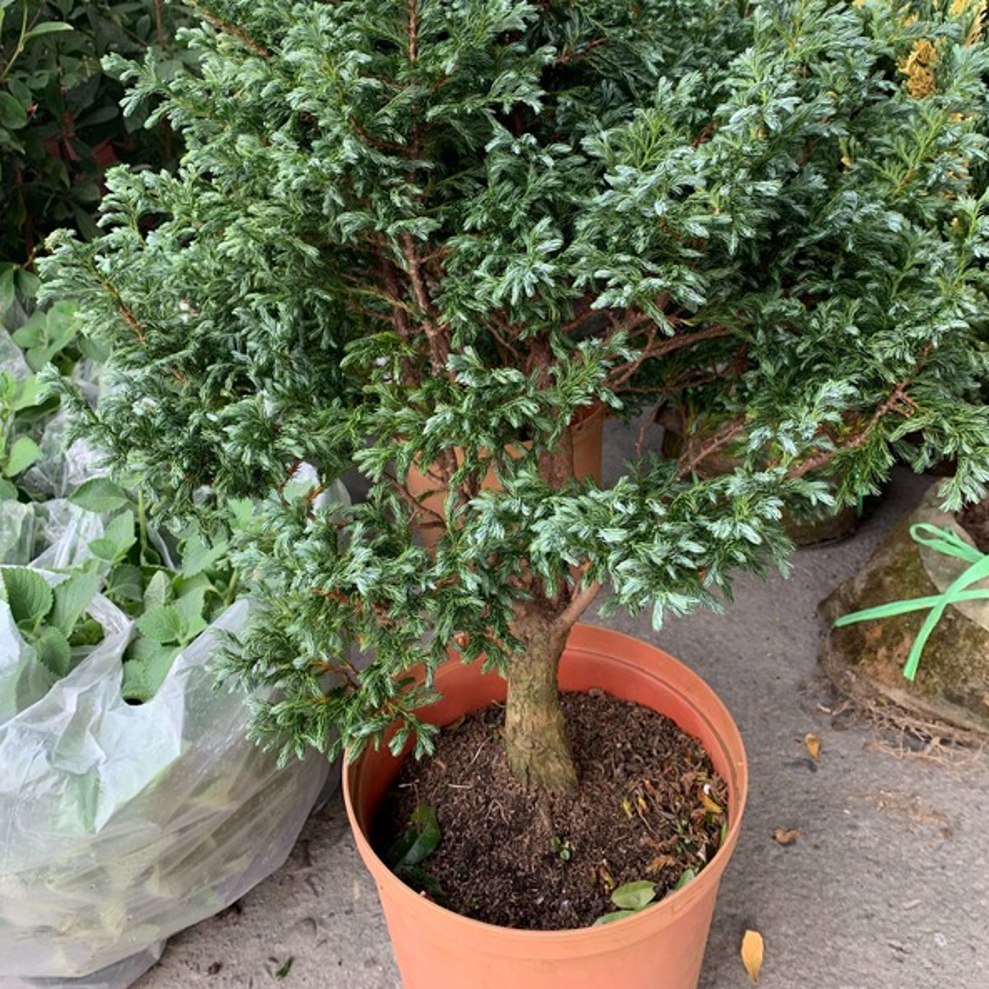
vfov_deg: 51.7
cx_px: 494
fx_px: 1002
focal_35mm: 31
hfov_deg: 52.5
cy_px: 347
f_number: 1.8
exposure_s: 1/122
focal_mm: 4.25
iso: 32
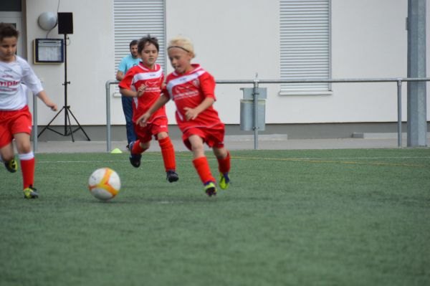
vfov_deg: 4.6
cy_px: 143
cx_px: 215
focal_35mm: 300
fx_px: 3580
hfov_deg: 6.9
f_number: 5.6
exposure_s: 1/1250
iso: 400
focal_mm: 200
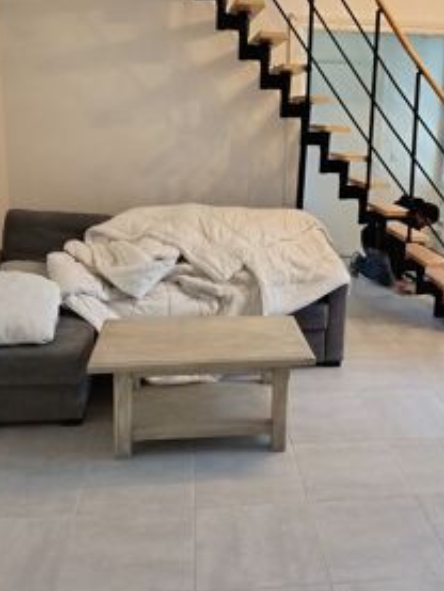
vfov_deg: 49.9
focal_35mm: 37
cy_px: 242
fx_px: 632
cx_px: 282
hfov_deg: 38.4
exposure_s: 1/25
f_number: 1.7
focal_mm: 5.27
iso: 430
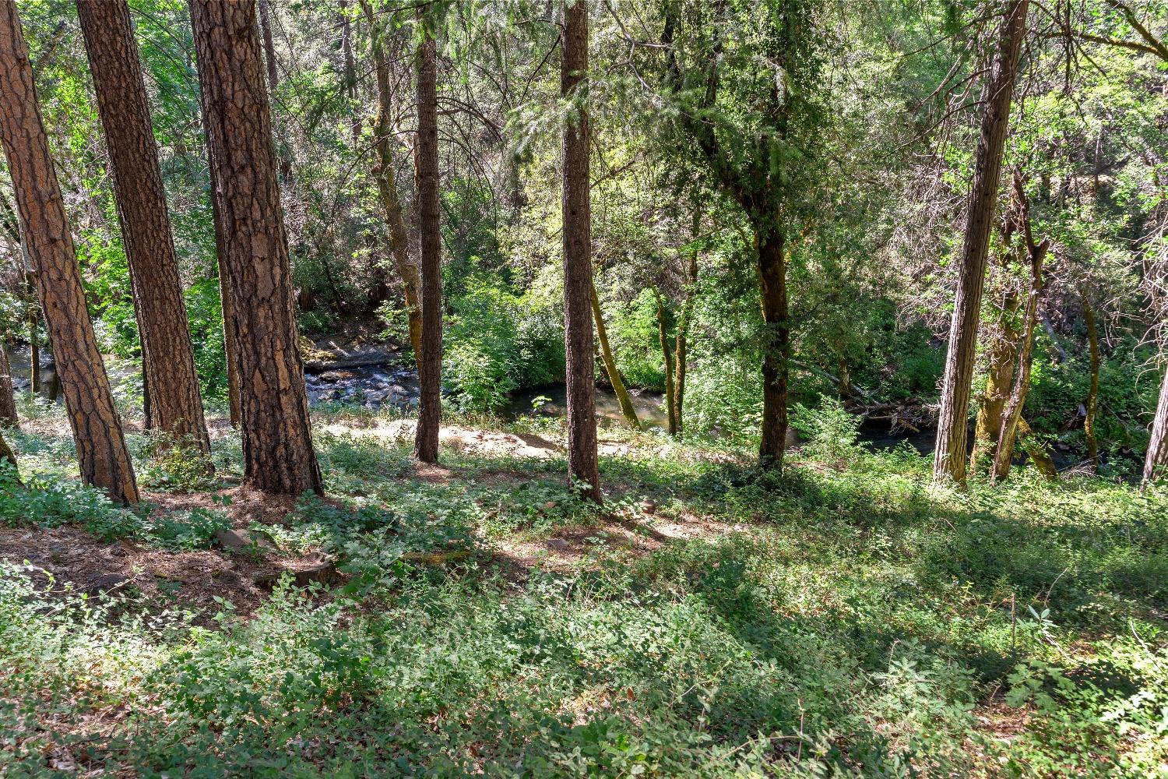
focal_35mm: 28
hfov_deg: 65.5
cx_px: 584
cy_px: 390
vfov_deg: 46.4
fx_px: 908
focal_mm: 28
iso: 320
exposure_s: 1/40
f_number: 8
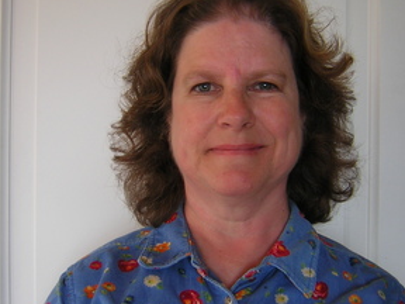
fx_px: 585
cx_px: 219
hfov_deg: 38.2
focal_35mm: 50
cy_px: 139
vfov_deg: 29.1
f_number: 2.6
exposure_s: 1/4.9
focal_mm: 4.7
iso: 100
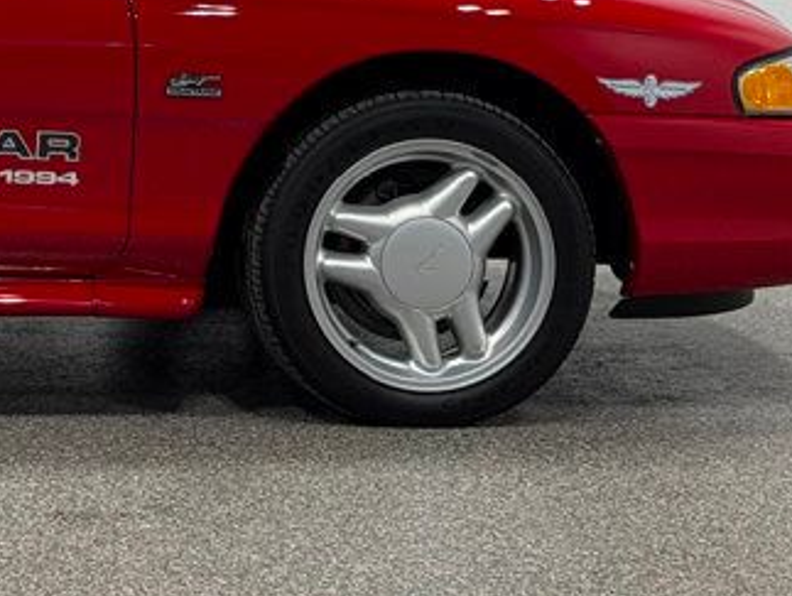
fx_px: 3482
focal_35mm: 152
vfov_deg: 9.6
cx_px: -287
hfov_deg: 12.5
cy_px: -157
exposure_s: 1/330
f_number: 1.78
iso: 64
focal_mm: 6.76
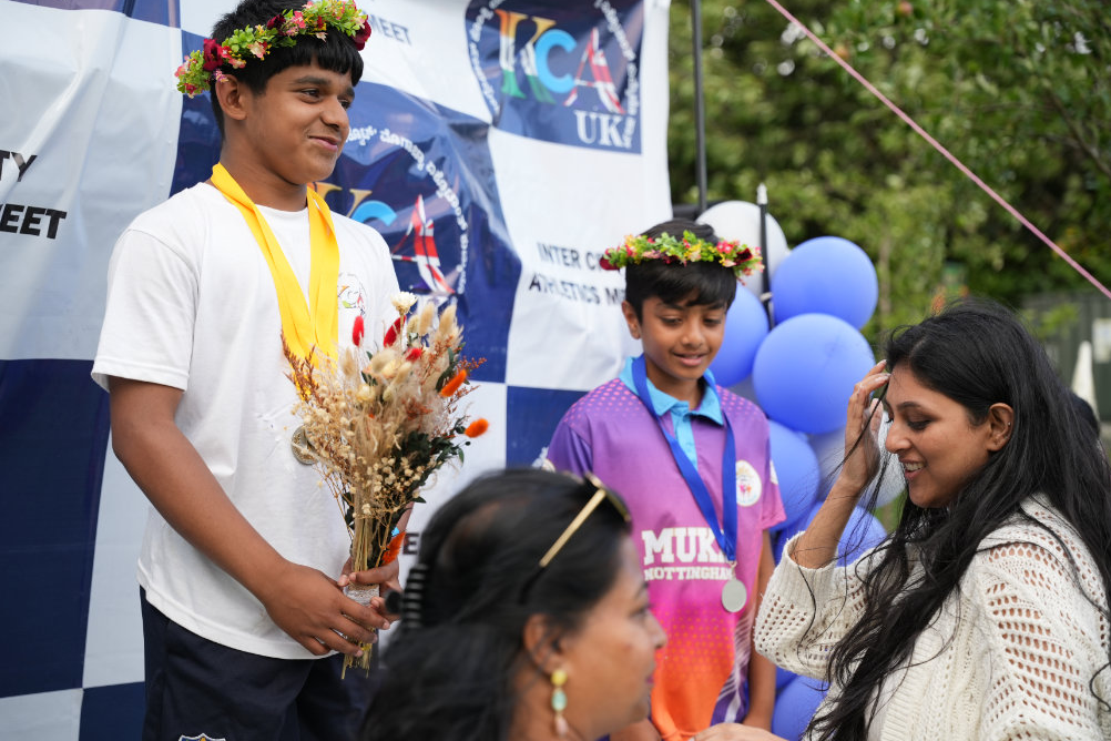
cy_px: 364
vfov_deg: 25.7
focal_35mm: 53
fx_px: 1624
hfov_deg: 37.8
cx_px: 549
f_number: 2.8
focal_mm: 51.6
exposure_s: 1/800
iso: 250
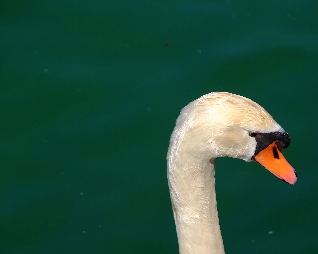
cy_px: 148
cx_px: 222
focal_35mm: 251
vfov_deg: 6.2
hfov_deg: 7.7
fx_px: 2362
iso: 200
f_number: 5.6
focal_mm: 116.1
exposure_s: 1/1000
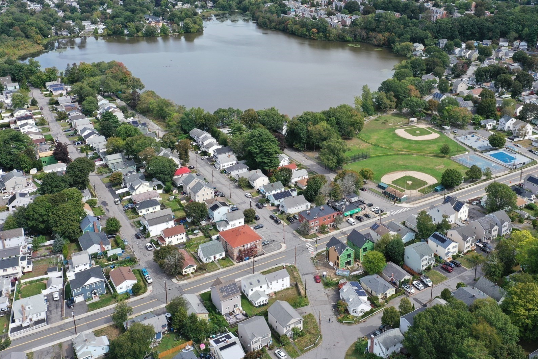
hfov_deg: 52.7
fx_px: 538
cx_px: 331
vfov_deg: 36.7
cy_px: 136
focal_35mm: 36
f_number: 5.6
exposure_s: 1/320
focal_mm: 10.26
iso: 100
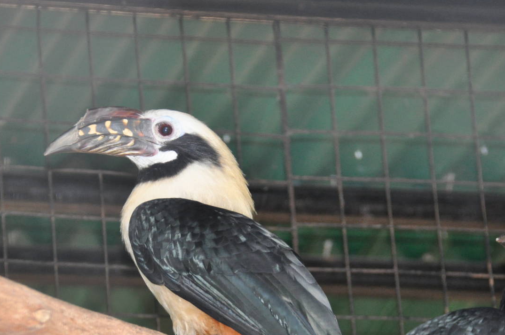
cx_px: 205
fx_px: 4227
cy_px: 210
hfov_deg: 6.8
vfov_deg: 4.5
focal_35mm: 302
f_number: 5.6
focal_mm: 135
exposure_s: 1/60
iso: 1250
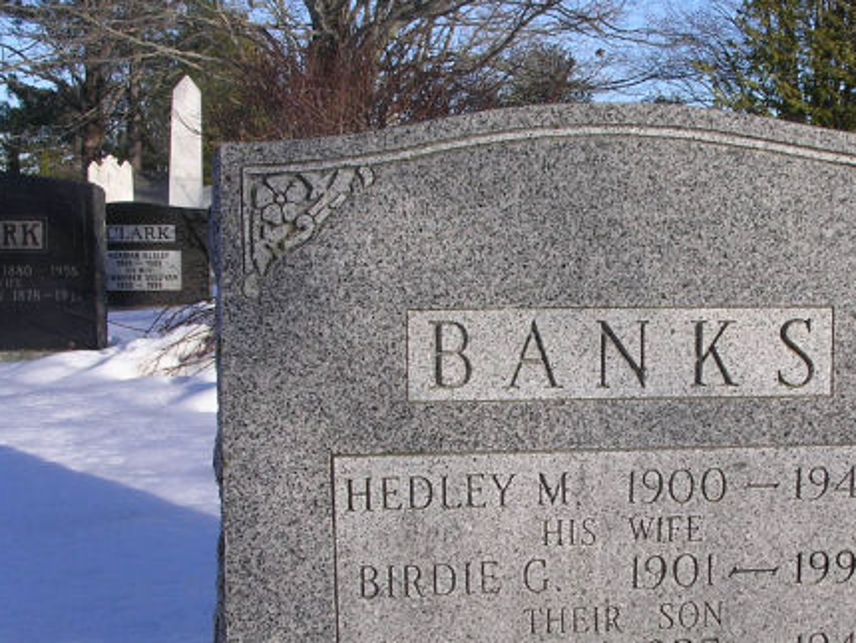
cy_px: 442
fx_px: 1485
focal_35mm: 60
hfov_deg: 31.8
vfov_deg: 24.3
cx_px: 589
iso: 100
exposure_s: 1/197
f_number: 5.9
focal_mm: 6.6
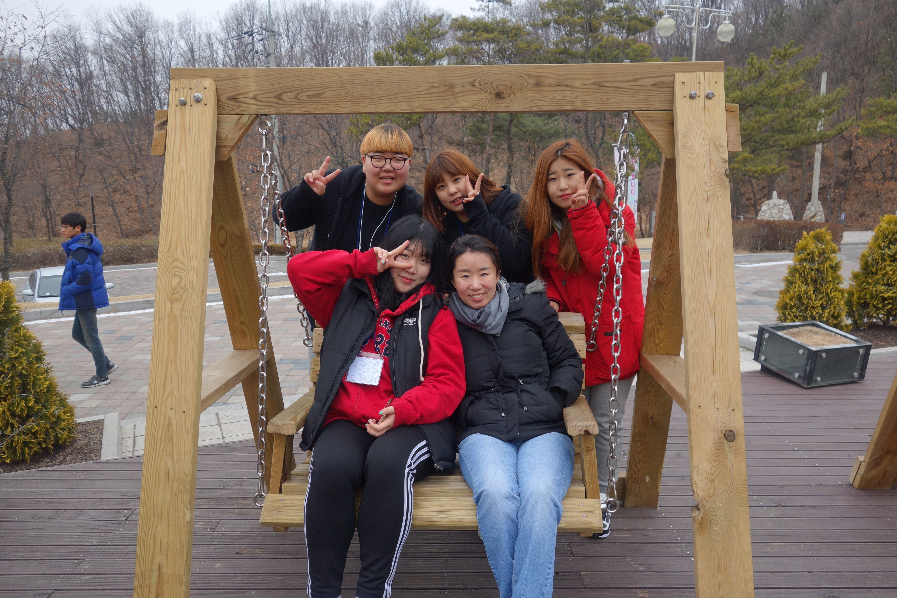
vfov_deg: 46.4
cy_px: 299
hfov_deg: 65.5
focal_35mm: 28
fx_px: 698
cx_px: 448
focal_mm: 10.4
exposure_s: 1/400
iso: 125
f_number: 4
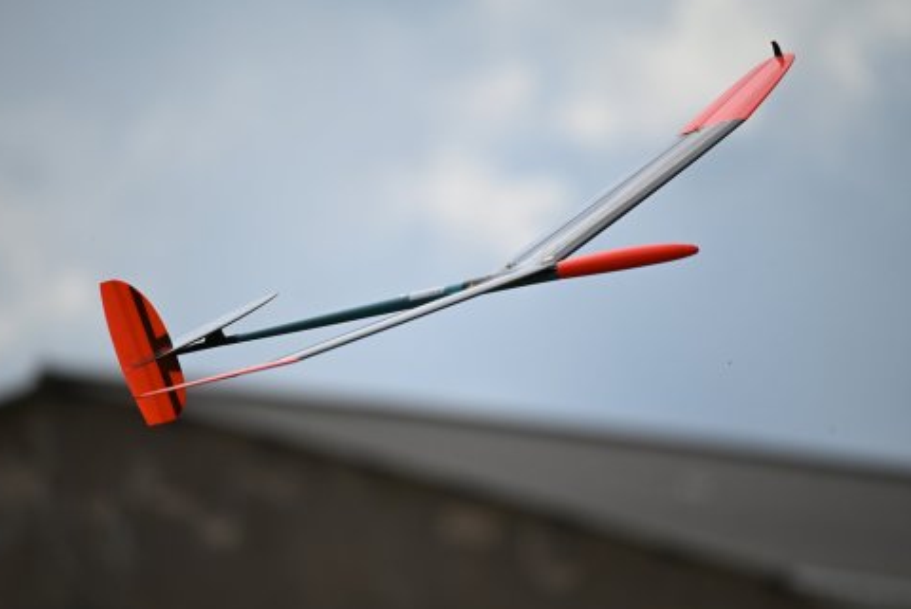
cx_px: 445
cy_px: 313
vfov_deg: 3.3
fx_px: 10486
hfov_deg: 5.0
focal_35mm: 414
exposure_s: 1/3200
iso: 500
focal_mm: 400
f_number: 7.1
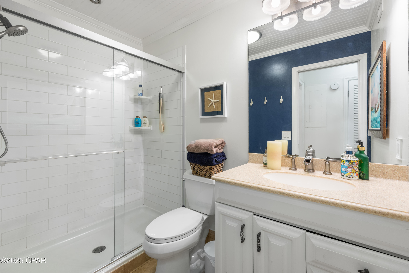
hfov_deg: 100.4
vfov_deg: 77.3
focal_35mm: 15
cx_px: 204
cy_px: 136
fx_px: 170
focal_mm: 10
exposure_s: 1/13
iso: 250
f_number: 4
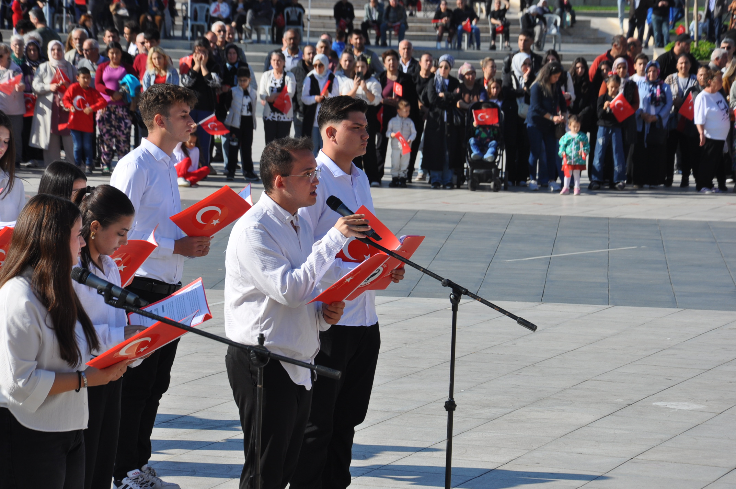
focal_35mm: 158
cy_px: 244
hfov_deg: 13.1
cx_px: 368
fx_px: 3216
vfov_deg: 8.7
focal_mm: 105
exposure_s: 1/320
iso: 200
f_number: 9
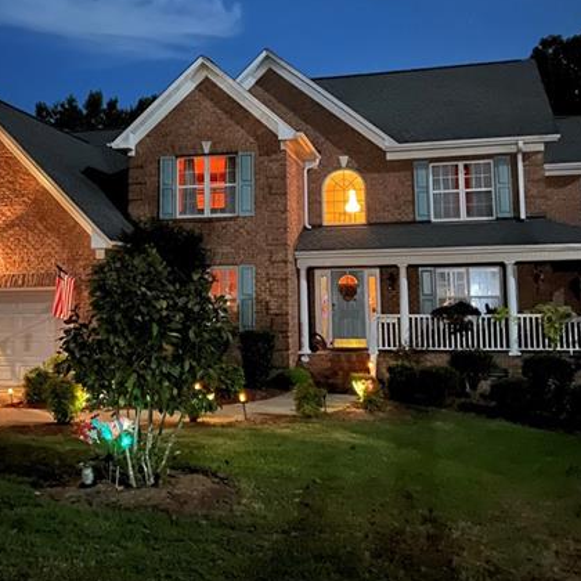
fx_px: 798
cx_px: 256
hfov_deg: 40.0
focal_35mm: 42
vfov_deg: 39.7
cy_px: 212
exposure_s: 1/2
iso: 2500
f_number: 1.5
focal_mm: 5.7
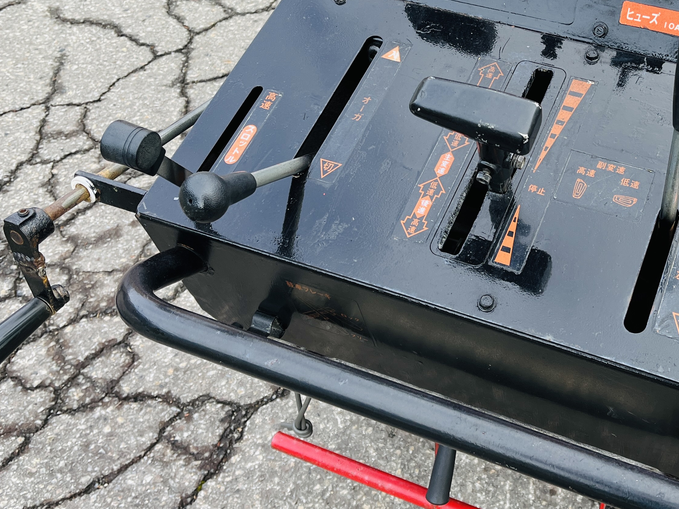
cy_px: 156
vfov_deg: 30.6
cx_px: 525
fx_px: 922
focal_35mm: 47
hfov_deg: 39.1
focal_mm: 5.1
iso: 50
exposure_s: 1/442
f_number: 1.6
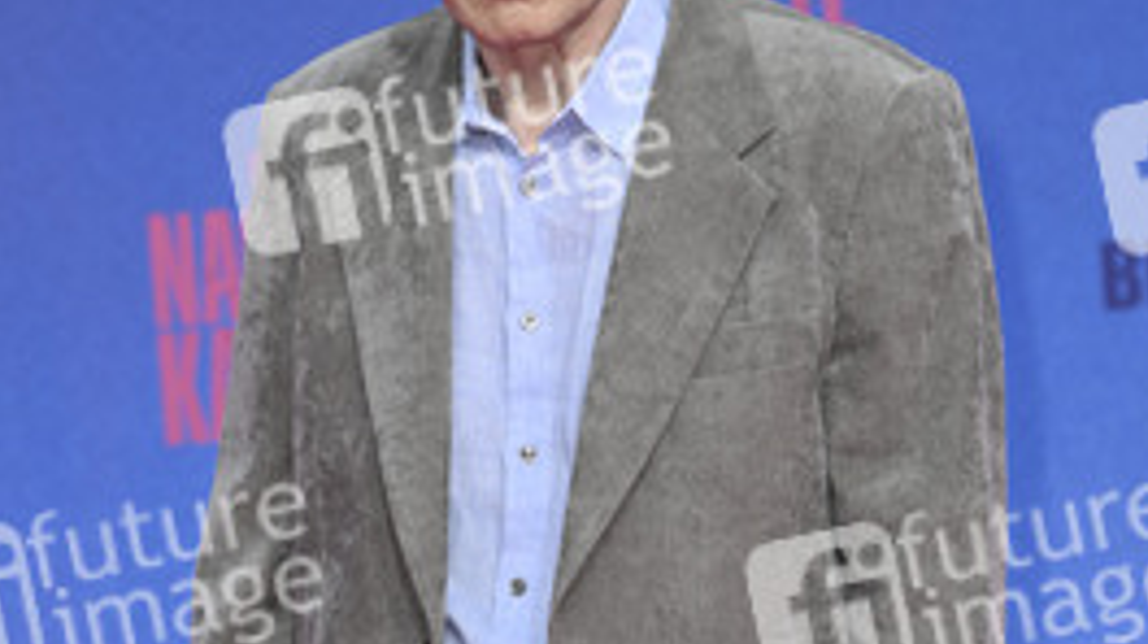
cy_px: 370
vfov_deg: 4.2
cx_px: 574
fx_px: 8699
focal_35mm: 286
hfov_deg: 7.6
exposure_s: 1/250
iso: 250
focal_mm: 180
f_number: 6.3
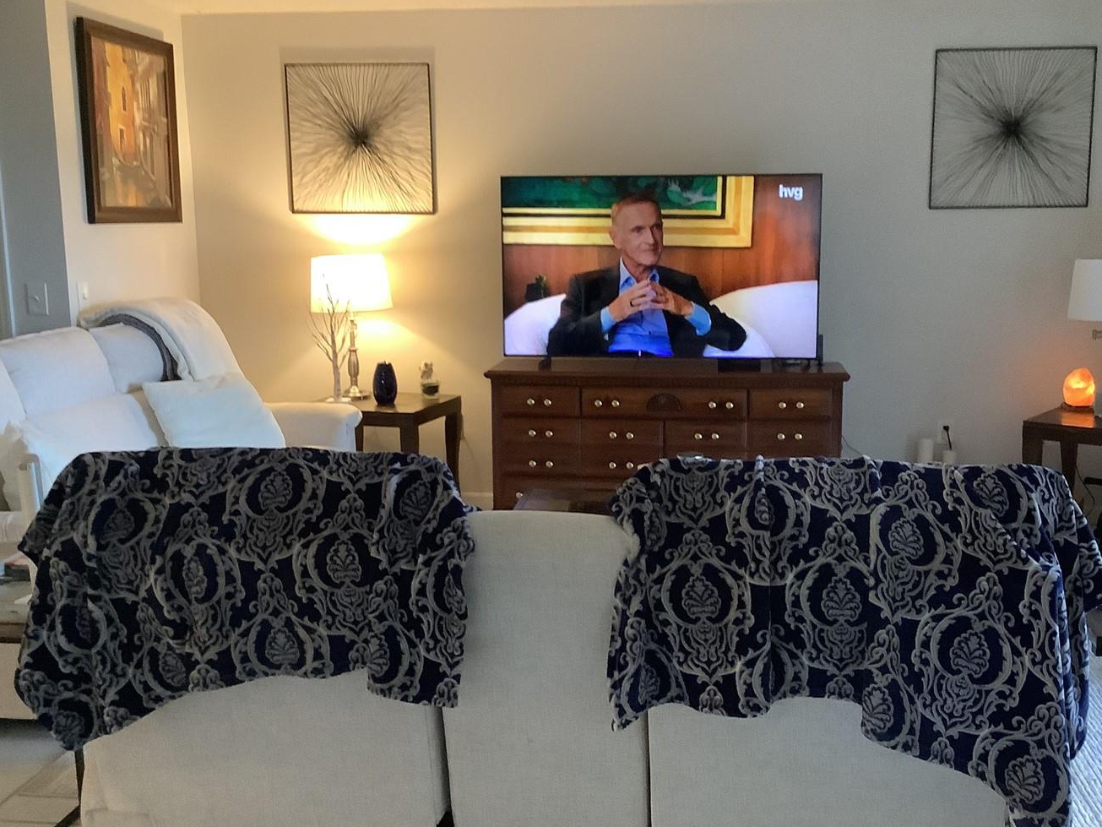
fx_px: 1210
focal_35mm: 38
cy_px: 408
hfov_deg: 48.8
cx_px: 623
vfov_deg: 37.7
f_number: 2.4
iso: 400
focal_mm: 3.3
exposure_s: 1/40
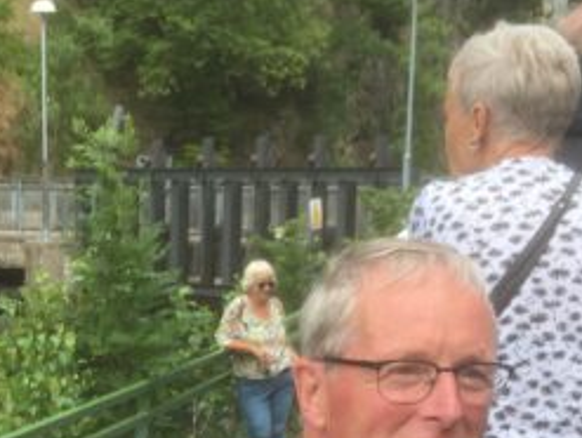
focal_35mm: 90
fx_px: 1515
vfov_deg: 15.8
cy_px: 544
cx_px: 59
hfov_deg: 21.3
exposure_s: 1/455
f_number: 2.2
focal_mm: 4.15
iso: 25
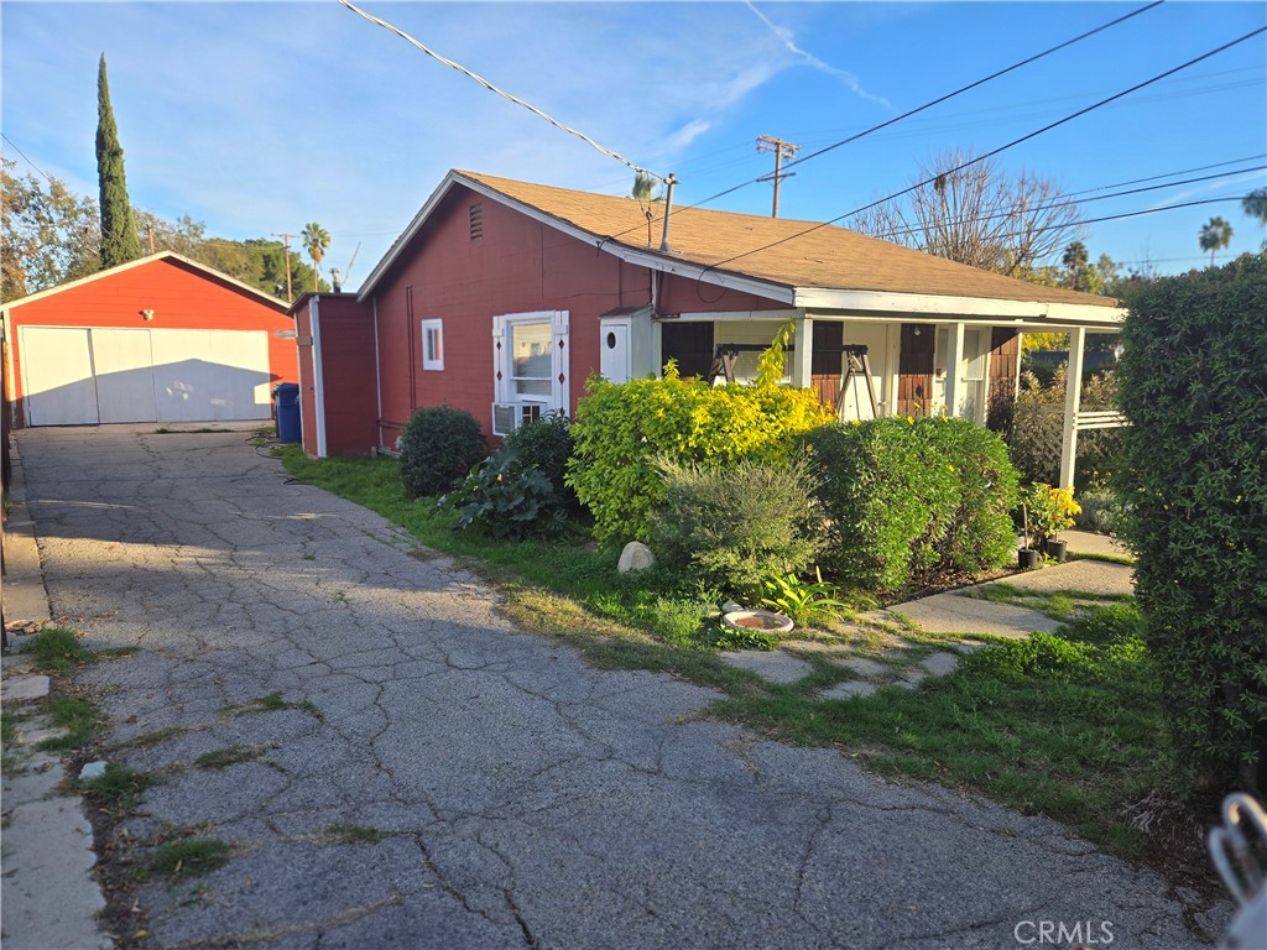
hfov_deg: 73.9
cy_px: 475
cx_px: 634
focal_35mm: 23
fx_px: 842
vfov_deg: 58.9
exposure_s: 1/834
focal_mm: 5.4
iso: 25
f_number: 1.8
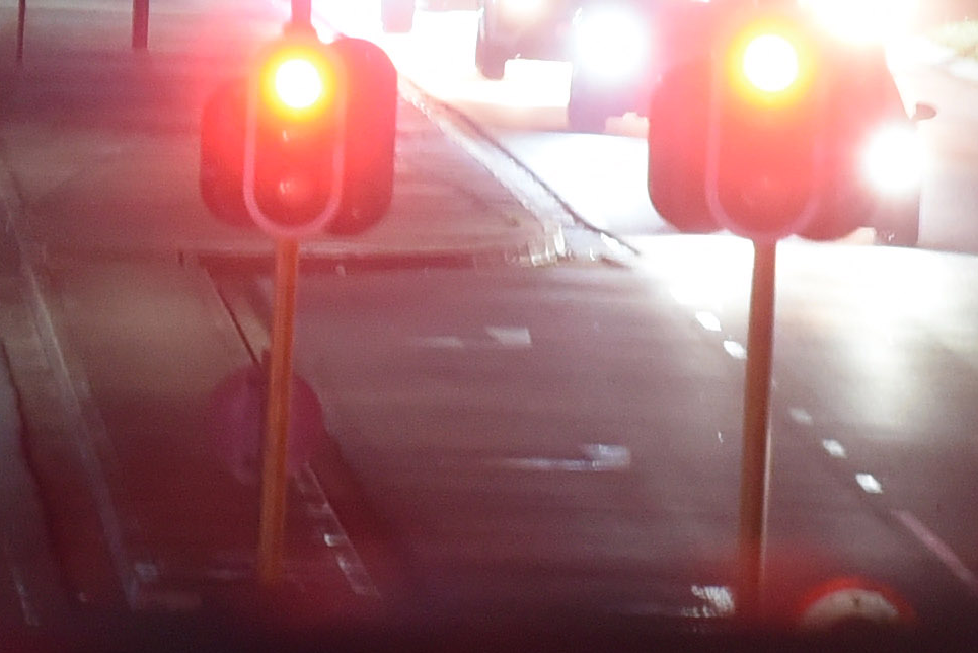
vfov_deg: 1.1
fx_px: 33885
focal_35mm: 1247
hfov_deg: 1.7
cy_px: 341
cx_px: 395
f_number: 4.5
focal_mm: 200
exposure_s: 1/13
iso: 2000
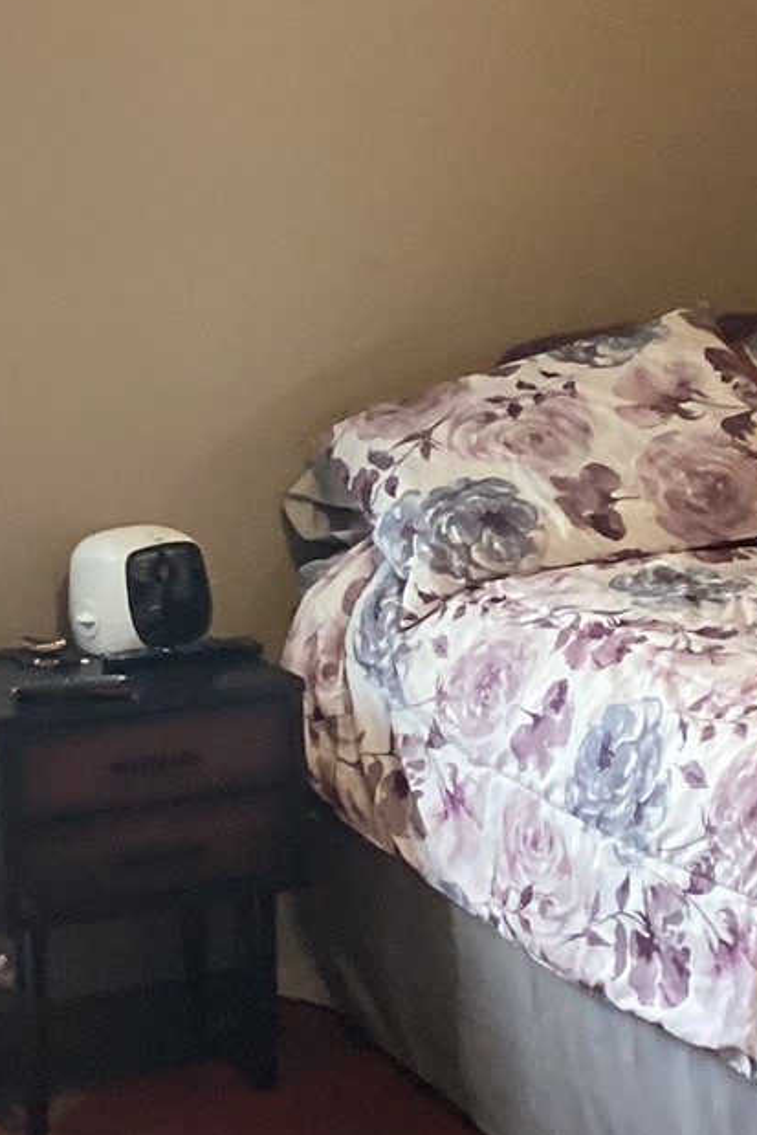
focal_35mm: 100
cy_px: 411
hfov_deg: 13.7
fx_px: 3152
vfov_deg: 20.4
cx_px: 301
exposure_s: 1/60
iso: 320
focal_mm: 3.3
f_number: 2.4
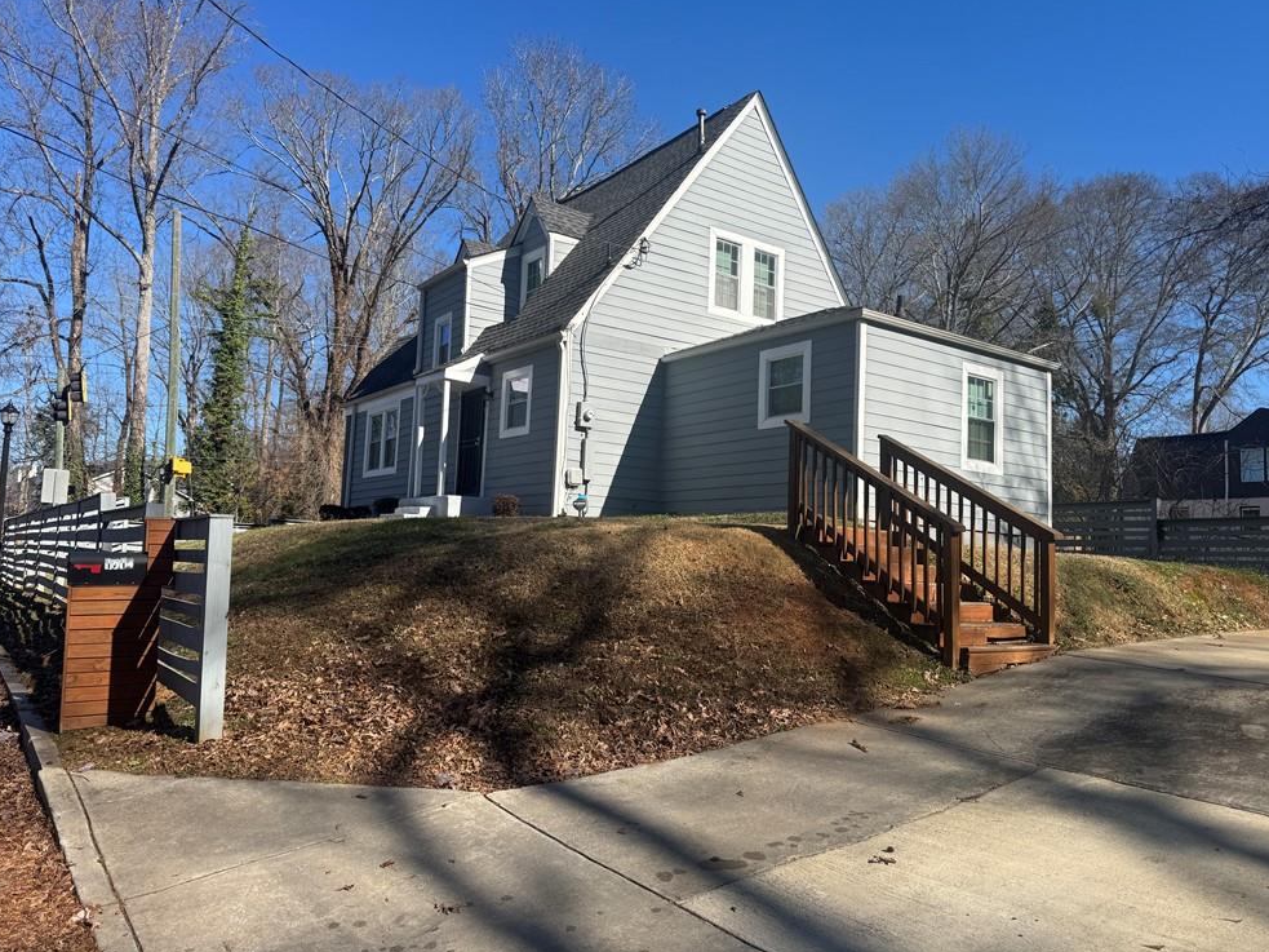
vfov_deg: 54.9
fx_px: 916
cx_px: 620
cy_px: 461
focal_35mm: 25
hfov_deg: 69.4
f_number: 1.78
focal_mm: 6.76
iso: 80
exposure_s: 1/3802
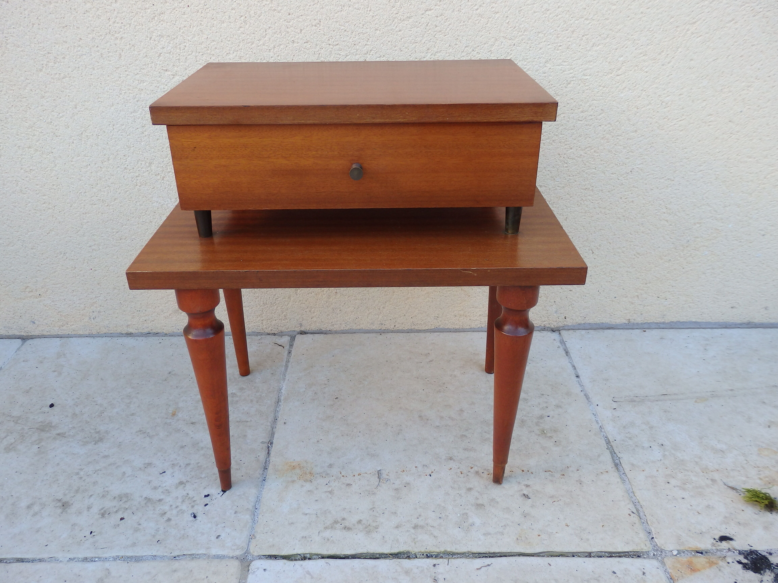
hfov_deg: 65.3
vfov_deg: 51.4
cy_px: 292
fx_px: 607
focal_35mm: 27
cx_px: 389
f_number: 3.2
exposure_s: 1/100
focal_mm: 5
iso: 125
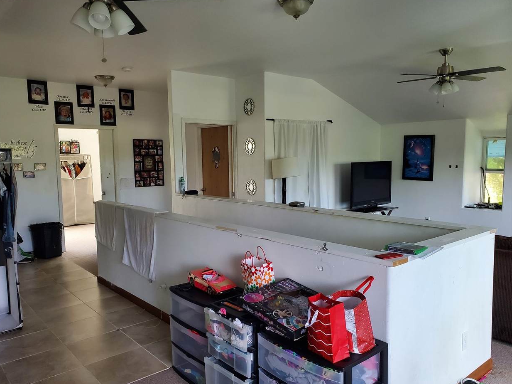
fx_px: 399
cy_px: 195
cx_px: 247
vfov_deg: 51.3
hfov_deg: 65.3
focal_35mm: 27
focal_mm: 4.3
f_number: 2.4
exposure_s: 1/120
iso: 320
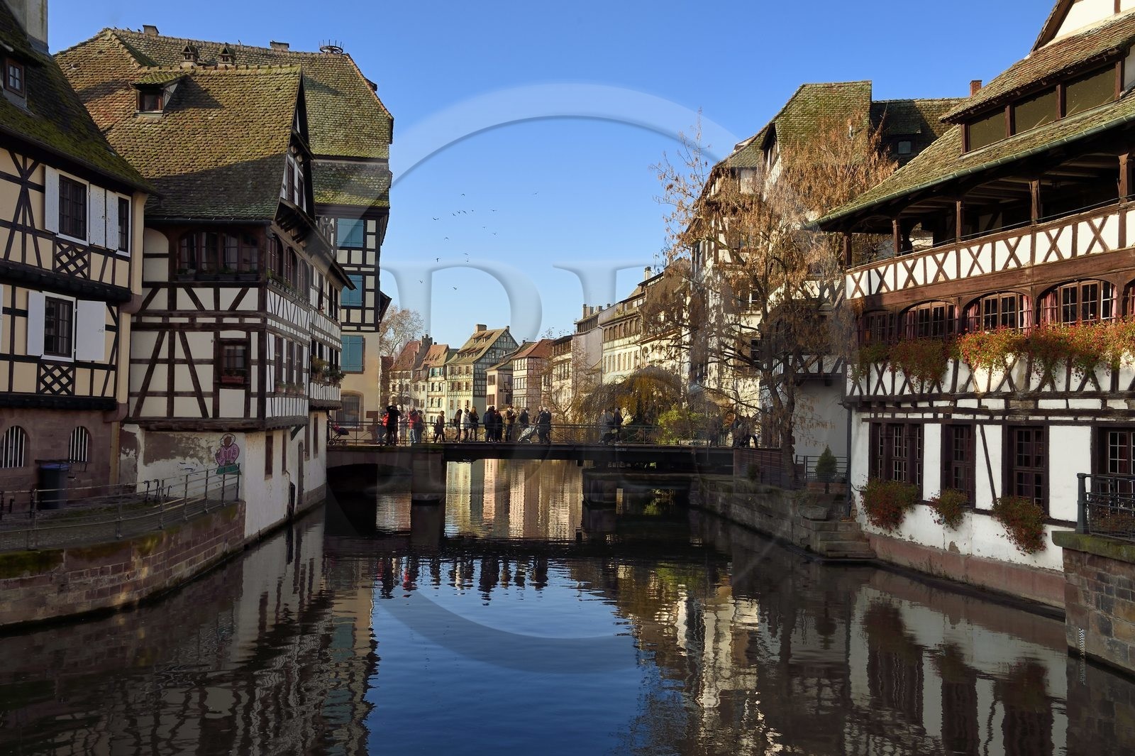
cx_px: 568
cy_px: 378
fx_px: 1197
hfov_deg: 50.7
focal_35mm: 38
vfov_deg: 35.0
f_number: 11
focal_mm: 38
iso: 200
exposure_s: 1/250
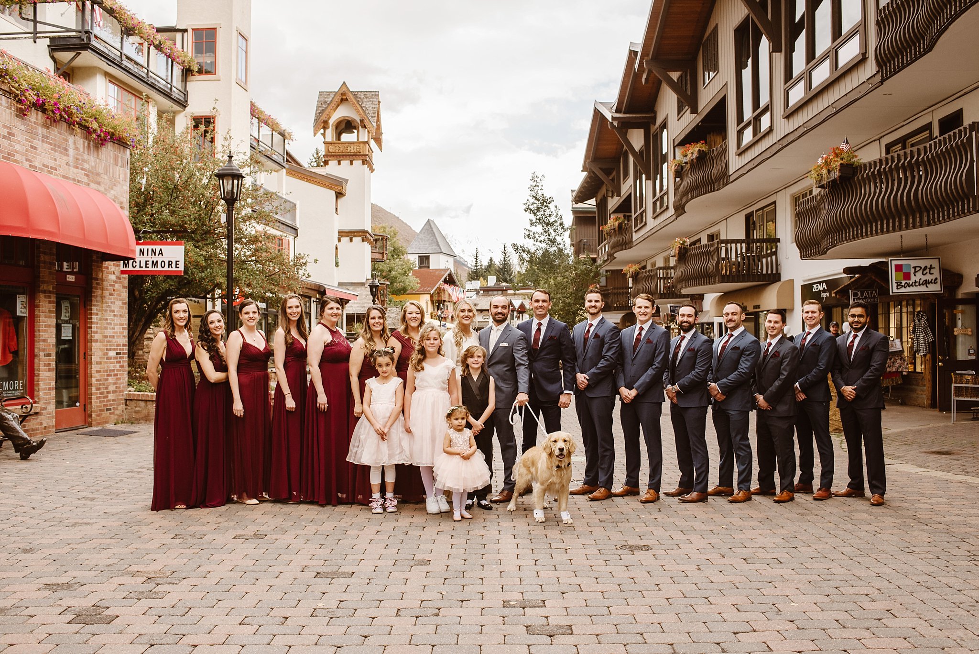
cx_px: 490
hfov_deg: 54.4
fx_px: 952
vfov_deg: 37.9
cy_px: 327
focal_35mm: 35
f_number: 5
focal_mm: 35
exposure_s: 1/400
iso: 200
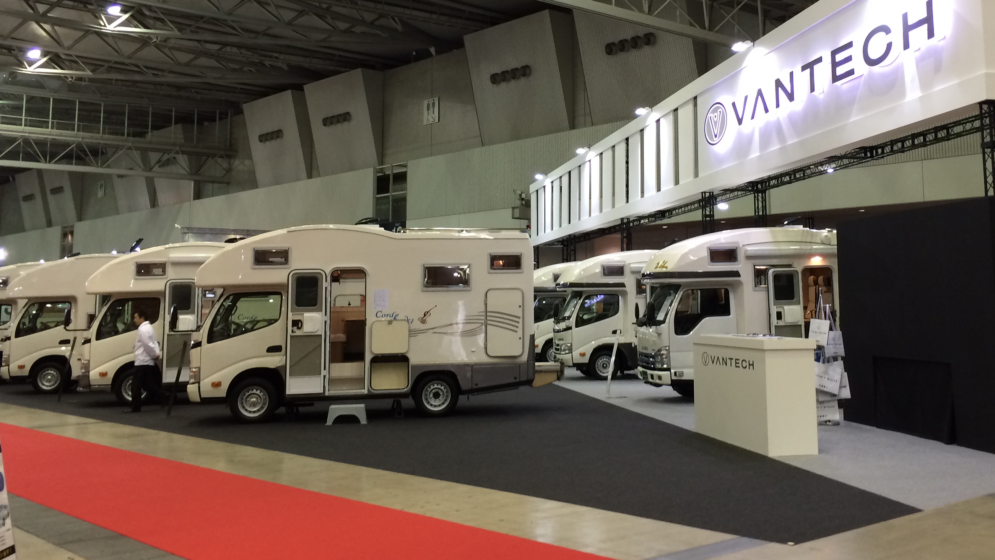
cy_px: 164
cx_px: 600
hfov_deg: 49.1
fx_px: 1082
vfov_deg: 28.7
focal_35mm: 41
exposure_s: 1/30
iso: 80
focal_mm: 4.12
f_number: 2.2
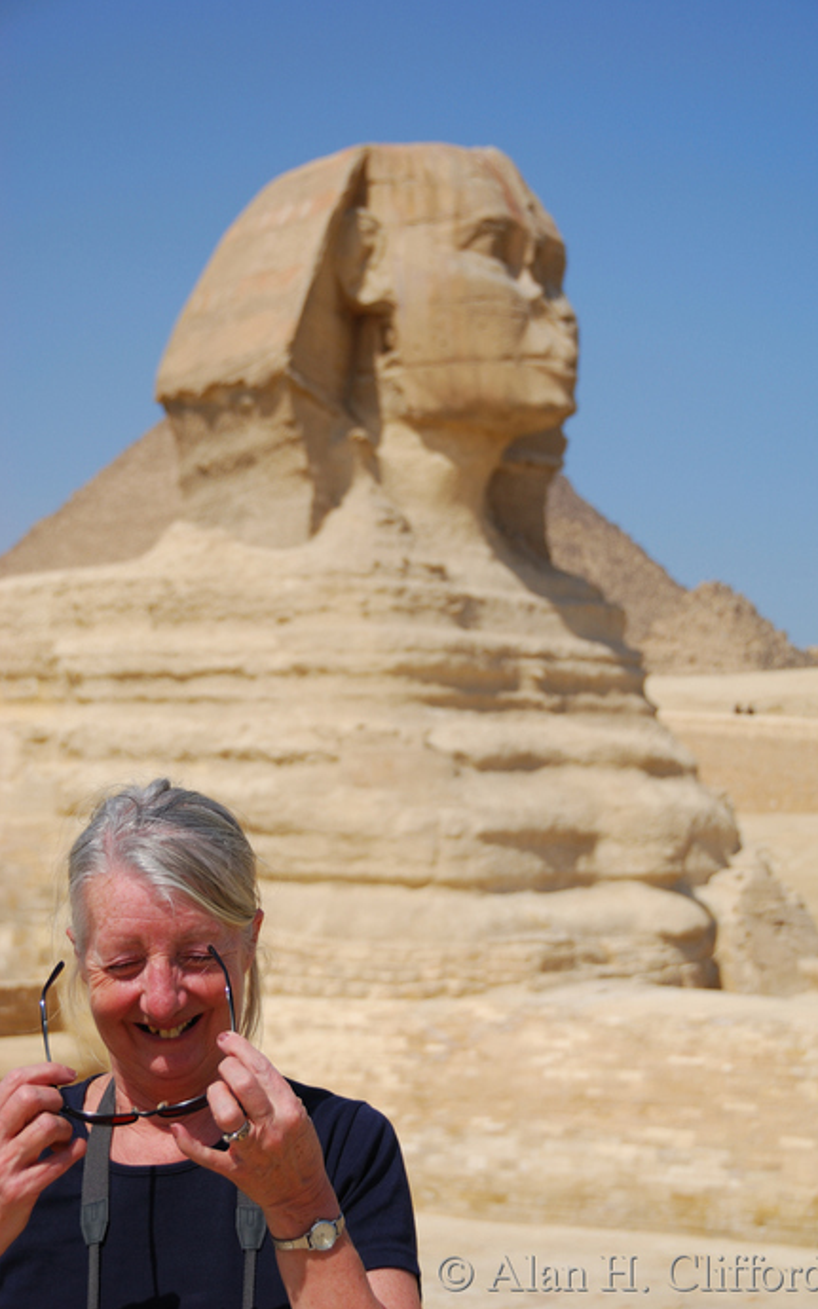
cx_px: 437
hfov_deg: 22.0
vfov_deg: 34.6
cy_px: 654
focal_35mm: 59
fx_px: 2105
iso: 100
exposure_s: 1/1250
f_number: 4.5
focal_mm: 38
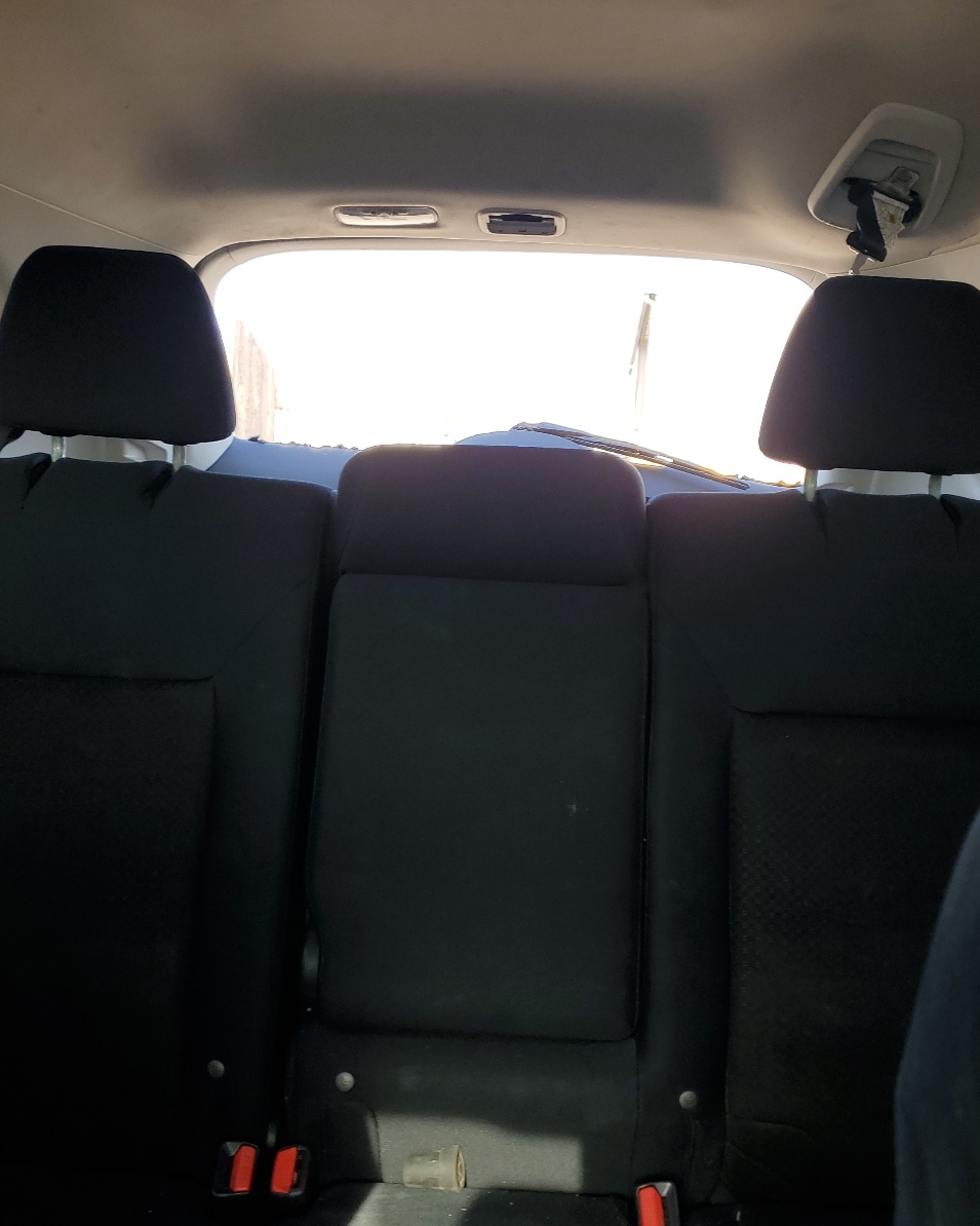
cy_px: 615
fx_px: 1233
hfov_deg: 43.3
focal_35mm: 34
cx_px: 535
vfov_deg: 52.8
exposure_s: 1/312
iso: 50
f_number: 1.5
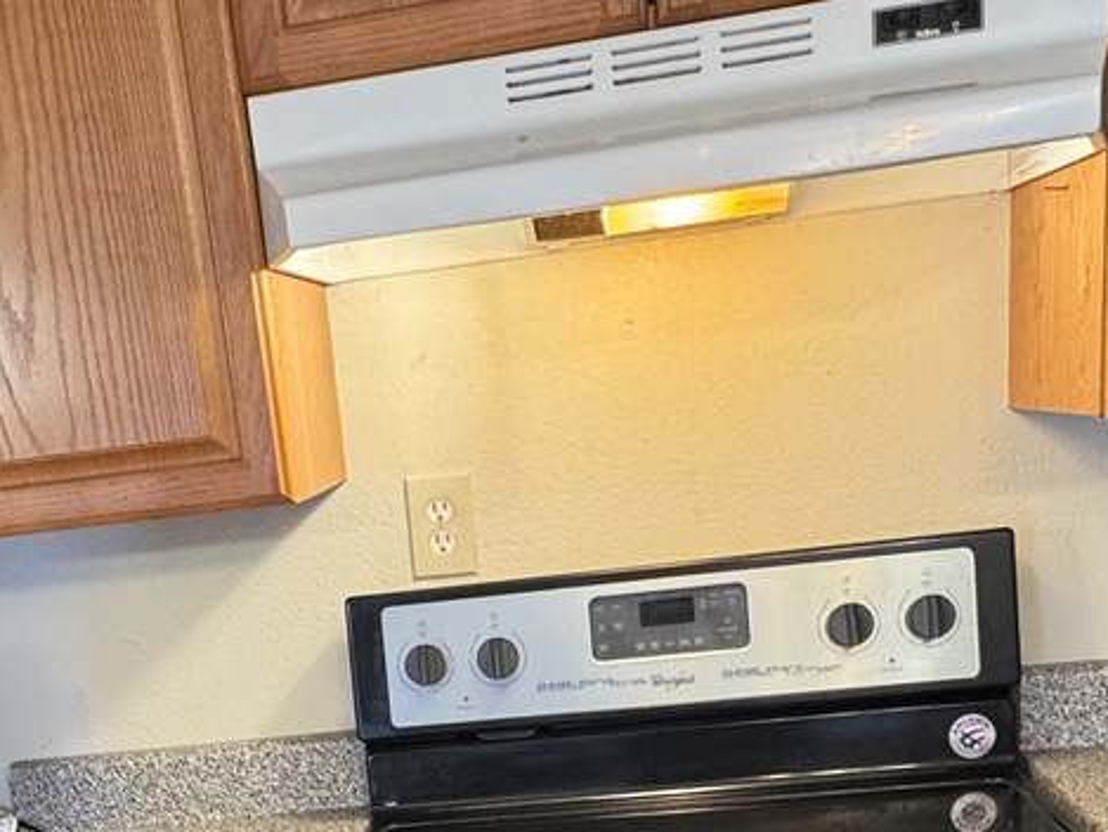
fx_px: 1377
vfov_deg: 31.6
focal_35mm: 43
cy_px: 785
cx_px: 373
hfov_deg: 43.3
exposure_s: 1/60
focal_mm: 2.22
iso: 250
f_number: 2.2
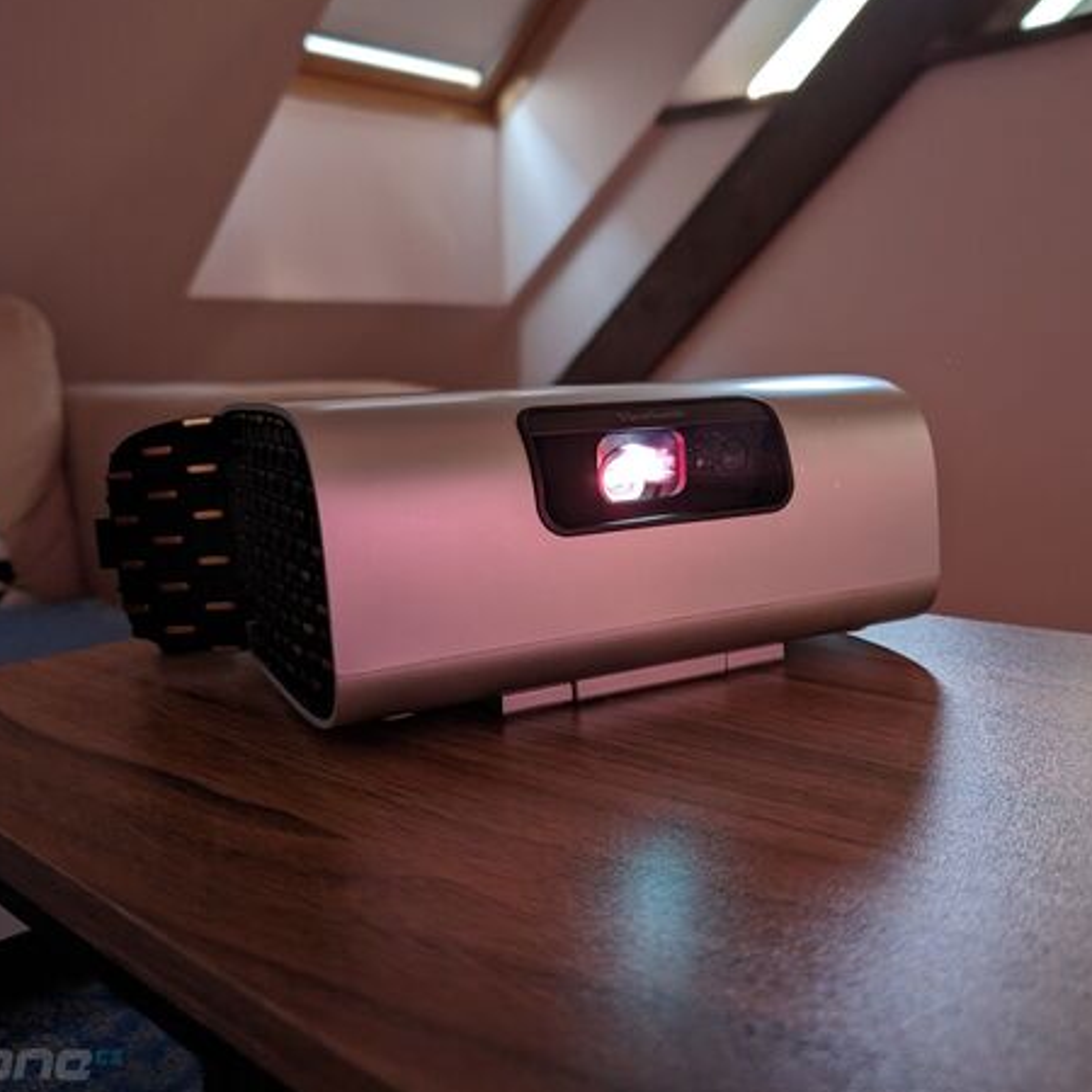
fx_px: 1035
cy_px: 544
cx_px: 641
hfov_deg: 55.3
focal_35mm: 29
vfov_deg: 55.6
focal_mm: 6.9
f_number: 1.68
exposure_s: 1/120
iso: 908
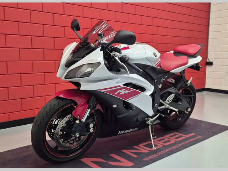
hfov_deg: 73.9
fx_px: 151
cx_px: 114
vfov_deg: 58.9
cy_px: 86
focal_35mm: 23
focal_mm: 5.4
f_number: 1.8
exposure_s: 1/100
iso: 200
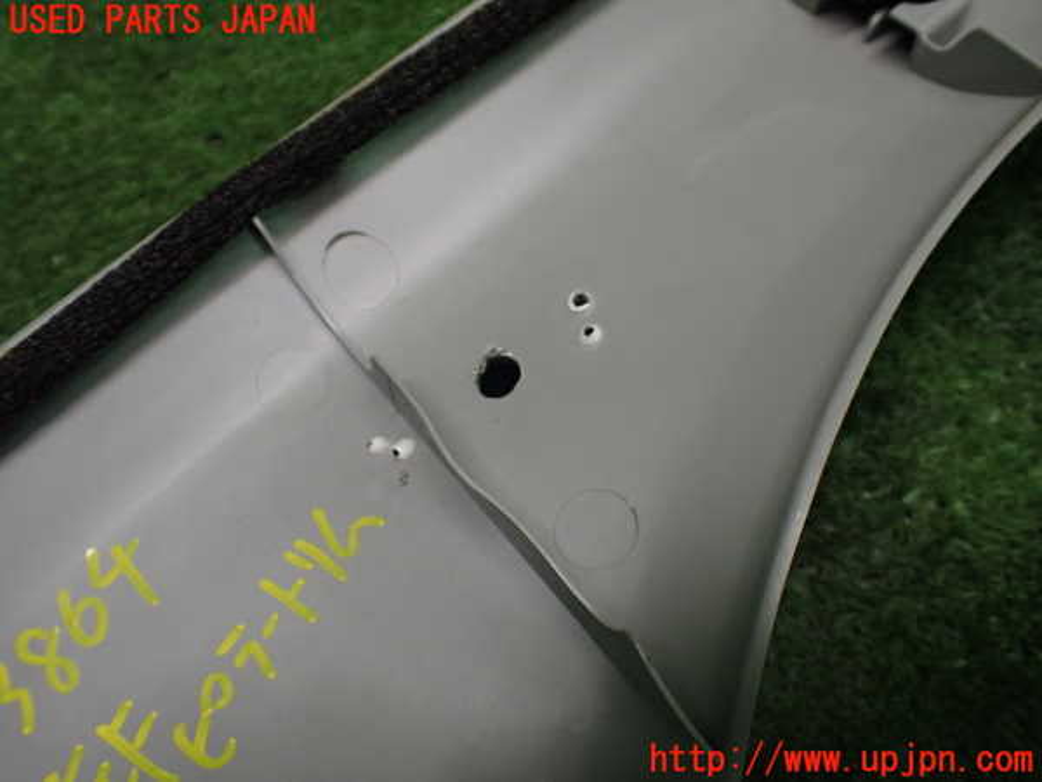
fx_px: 903
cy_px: 391
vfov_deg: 46.8
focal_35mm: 30
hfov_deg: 60.0
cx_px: 521
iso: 320
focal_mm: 5.4
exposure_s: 1/125
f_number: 2.3
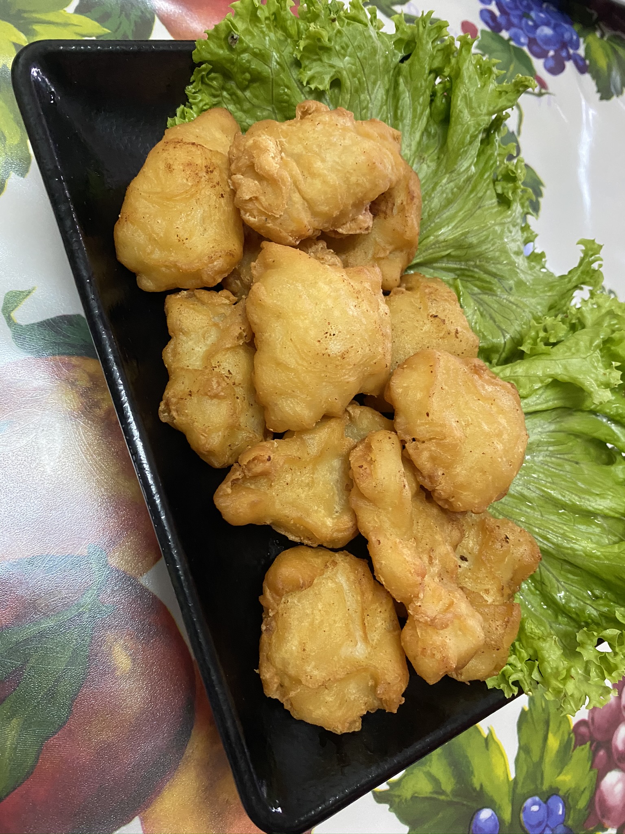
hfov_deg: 53.1
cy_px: 417
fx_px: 626
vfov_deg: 67.3
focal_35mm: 26
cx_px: 312
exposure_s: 1/50
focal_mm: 4.25
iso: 400
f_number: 1.8
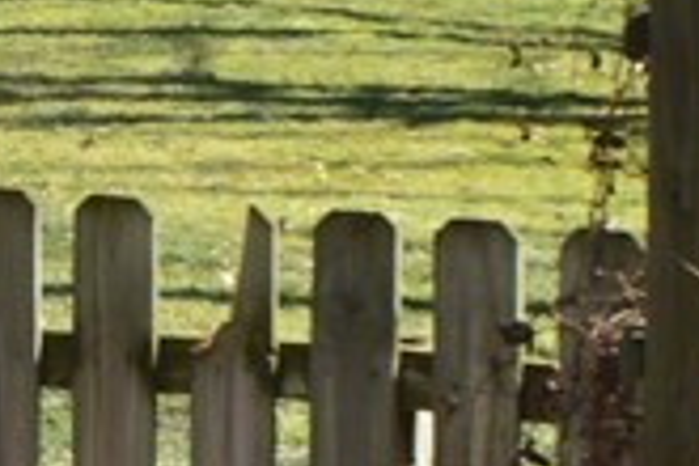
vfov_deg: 3.7
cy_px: 144
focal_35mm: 376
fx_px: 7300
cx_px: -667
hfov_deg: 5.4
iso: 400
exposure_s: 1/200
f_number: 10
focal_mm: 38
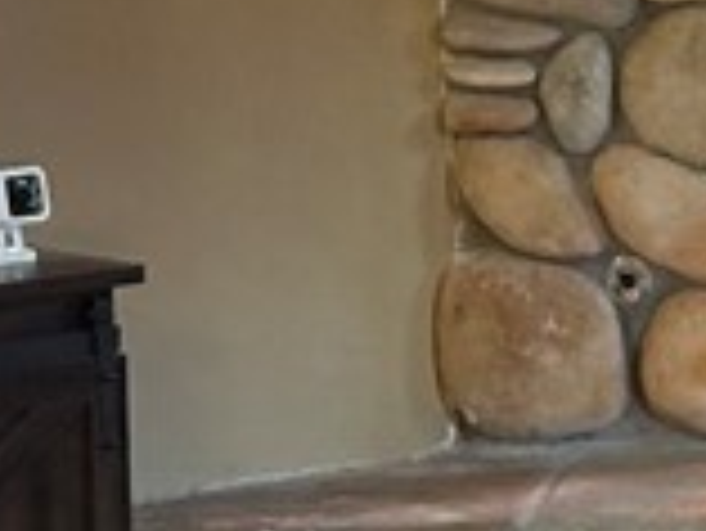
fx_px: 6389
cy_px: 216
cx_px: 1174
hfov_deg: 6.2
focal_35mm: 313
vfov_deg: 4.8
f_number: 1.78
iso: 500
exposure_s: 1/40
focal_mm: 6.86
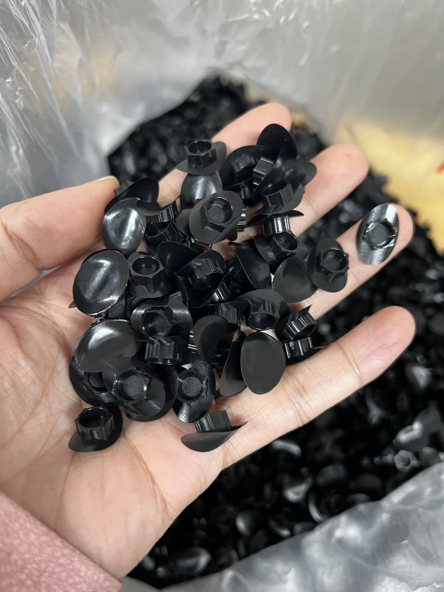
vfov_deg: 67.3
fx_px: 445
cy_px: 296
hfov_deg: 53.1
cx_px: 222
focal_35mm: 26
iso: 200
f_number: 1.5
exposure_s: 1/60
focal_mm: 5.7
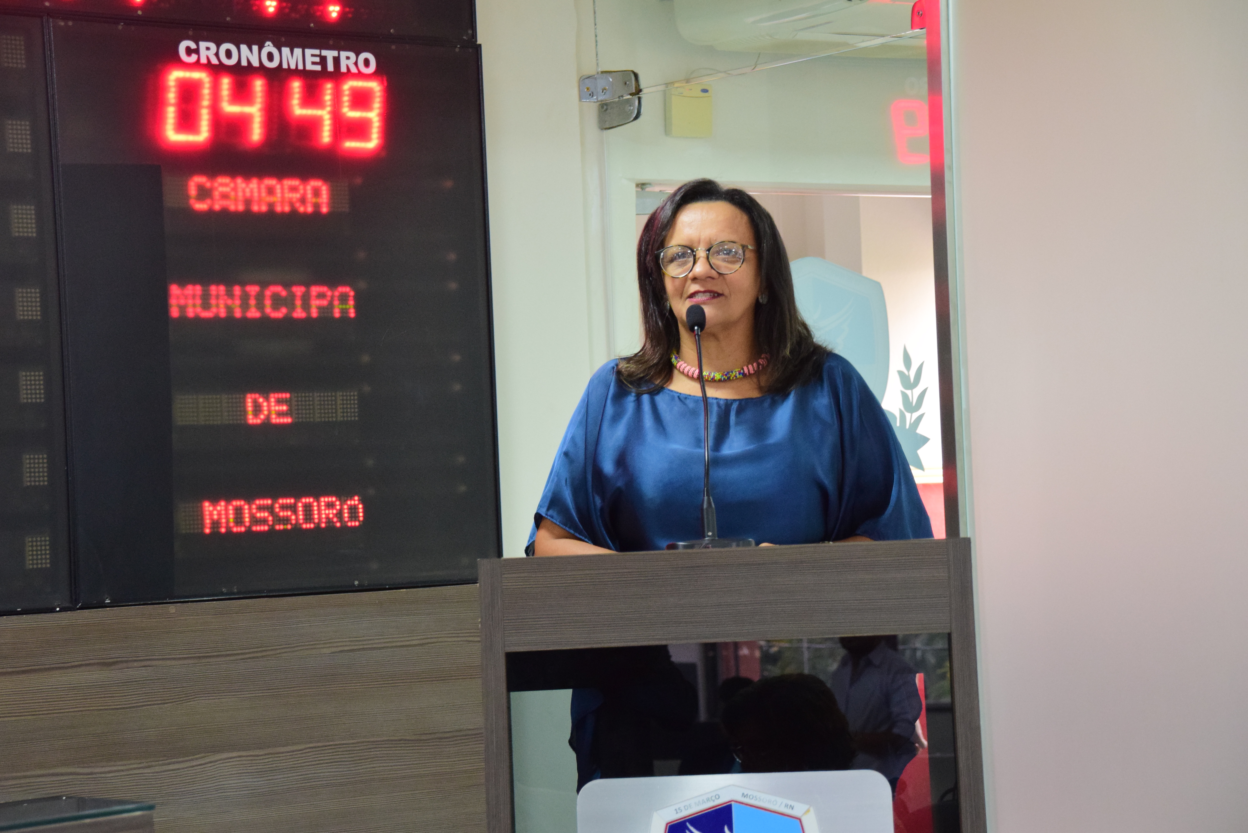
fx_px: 6501
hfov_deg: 11.0
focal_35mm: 188
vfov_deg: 7.3
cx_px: 624
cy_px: 416
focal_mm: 125
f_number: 6.3
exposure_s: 1/60
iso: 1600
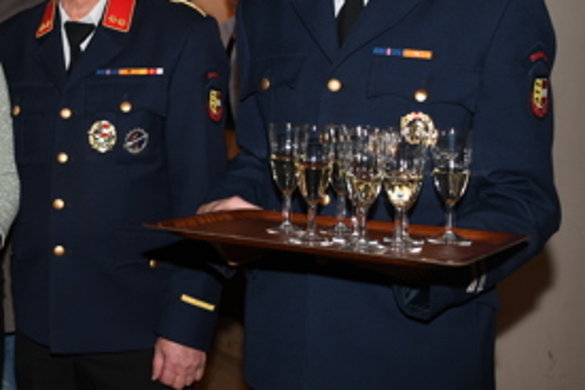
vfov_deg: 18.4
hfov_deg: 26.4
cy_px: 60
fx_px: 1186
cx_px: 15
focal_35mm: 73
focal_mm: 24
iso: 100
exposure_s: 1/60
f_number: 4
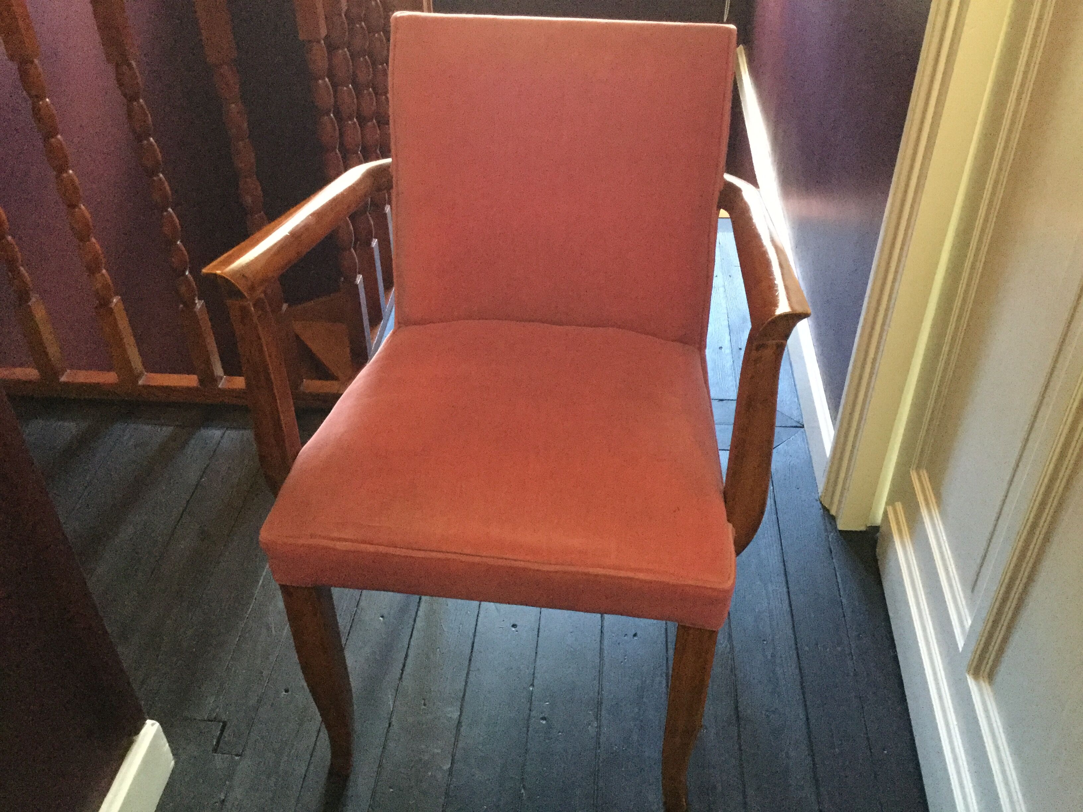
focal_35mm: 31
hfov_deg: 58.4
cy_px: 406
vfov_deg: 45.4
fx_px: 970
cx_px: 542
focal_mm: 3.3
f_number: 2.4
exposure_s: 1/17
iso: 320
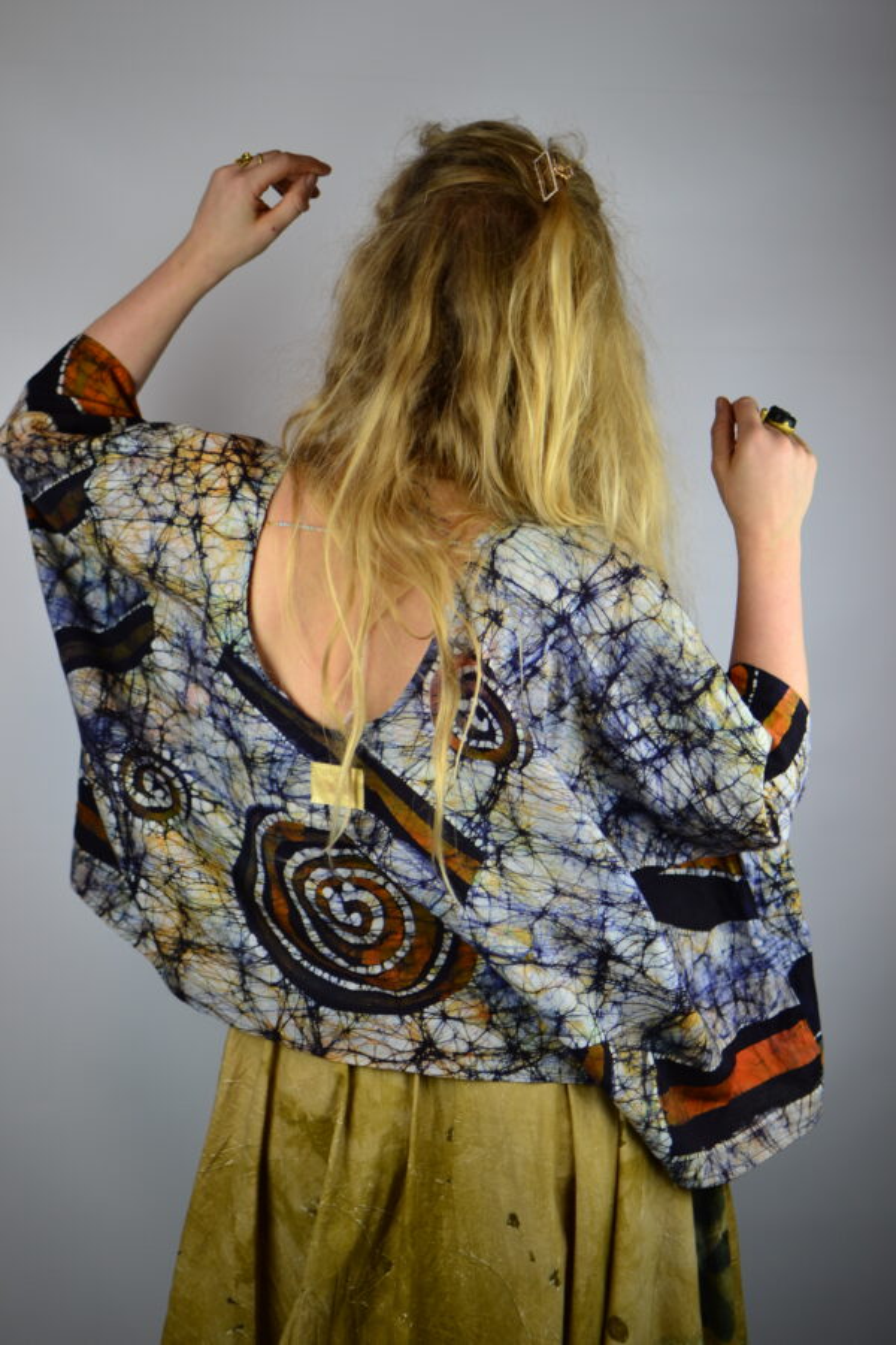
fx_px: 1960
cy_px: 672
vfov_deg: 37.9
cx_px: 448
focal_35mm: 52
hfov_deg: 25.8
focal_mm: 35
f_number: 1.8
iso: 100
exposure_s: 1/125
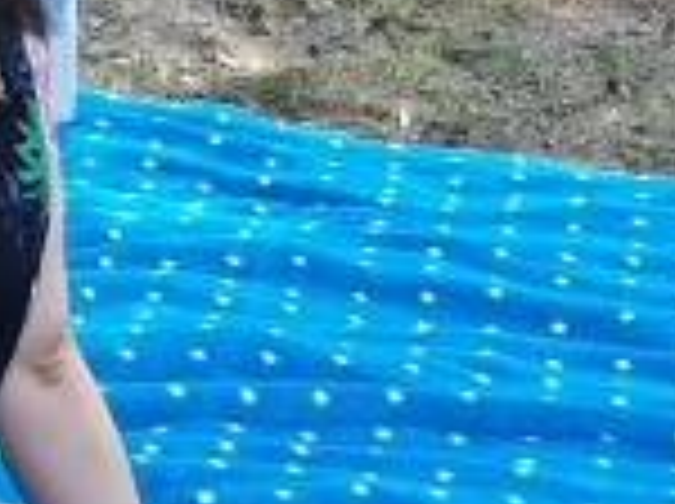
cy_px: -720
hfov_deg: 9.0
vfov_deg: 7.7
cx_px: -1382
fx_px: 3465
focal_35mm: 178
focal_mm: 4.75
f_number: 1.8
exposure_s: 1/357
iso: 50
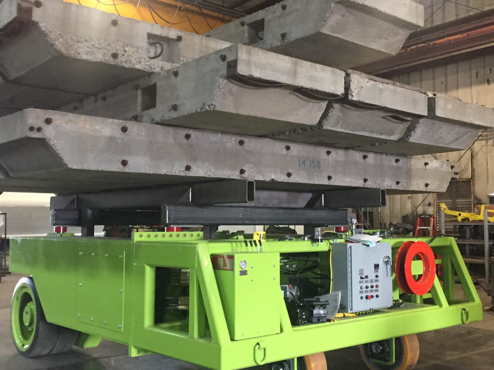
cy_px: 186
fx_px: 585
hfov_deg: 45.8
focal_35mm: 41
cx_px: 255
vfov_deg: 35.1
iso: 250
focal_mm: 4.15
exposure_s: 1/30
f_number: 2.2
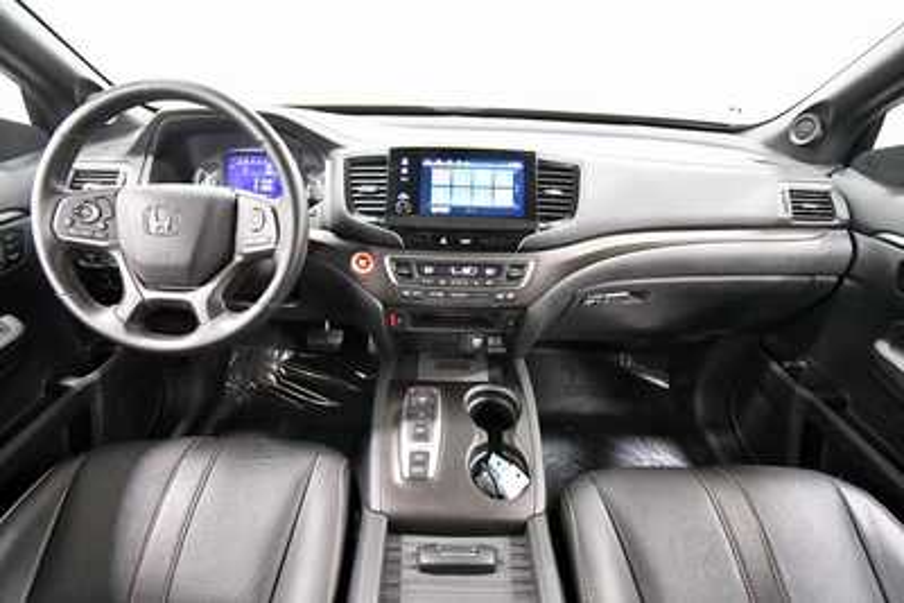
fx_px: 377
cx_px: 452
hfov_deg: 100.4
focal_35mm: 15
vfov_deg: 77.4
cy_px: 302
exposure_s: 1/60
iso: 6400
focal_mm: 10
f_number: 4.5
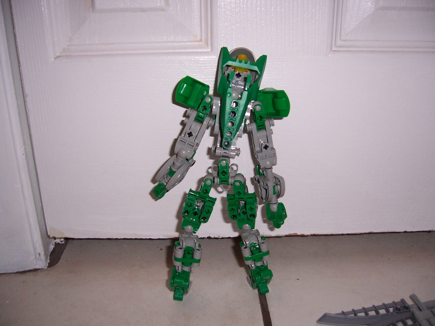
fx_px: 452
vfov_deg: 39.7
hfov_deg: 51.4
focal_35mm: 36
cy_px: 163
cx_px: 218
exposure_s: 1/60
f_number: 3
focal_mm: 6
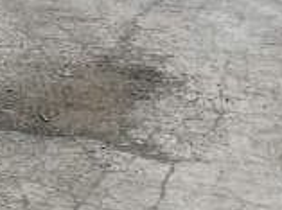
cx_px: -580
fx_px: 1349
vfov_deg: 7.9
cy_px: 585
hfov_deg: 9.3
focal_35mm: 166
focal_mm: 5.7
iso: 50
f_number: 1.5
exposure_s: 1/4274
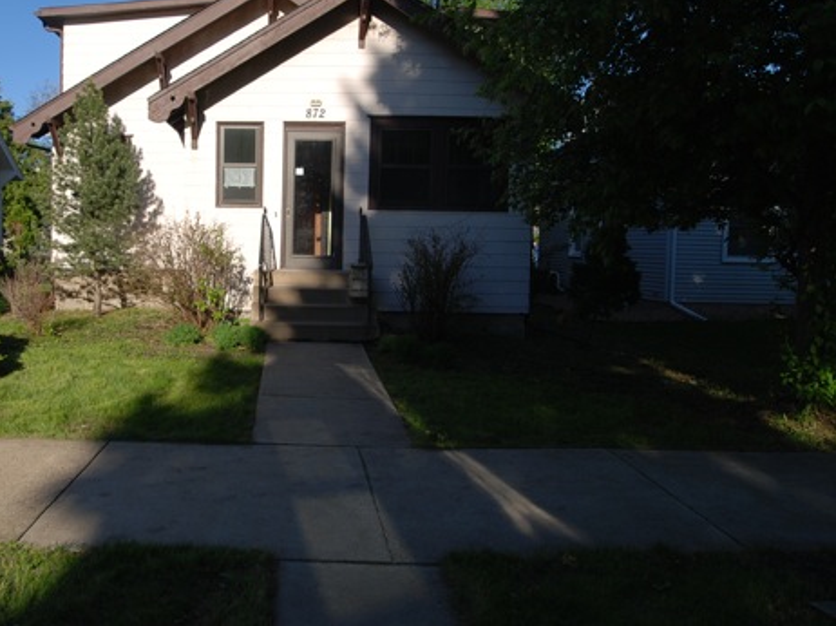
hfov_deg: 62.1
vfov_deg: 49.5
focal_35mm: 28
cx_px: 288
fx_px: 676
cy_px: 261
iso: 100
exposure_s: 1/200
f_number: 7.1
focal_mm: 14
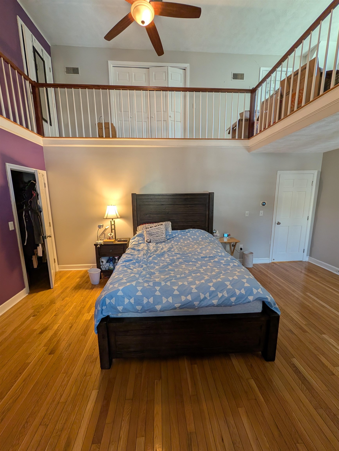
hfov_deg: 94.6
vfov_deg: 110.5
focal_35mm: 12
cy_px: 226
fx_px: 156
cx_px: 170
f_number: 1.7
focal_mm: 2.02
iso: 81
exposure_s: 1/60
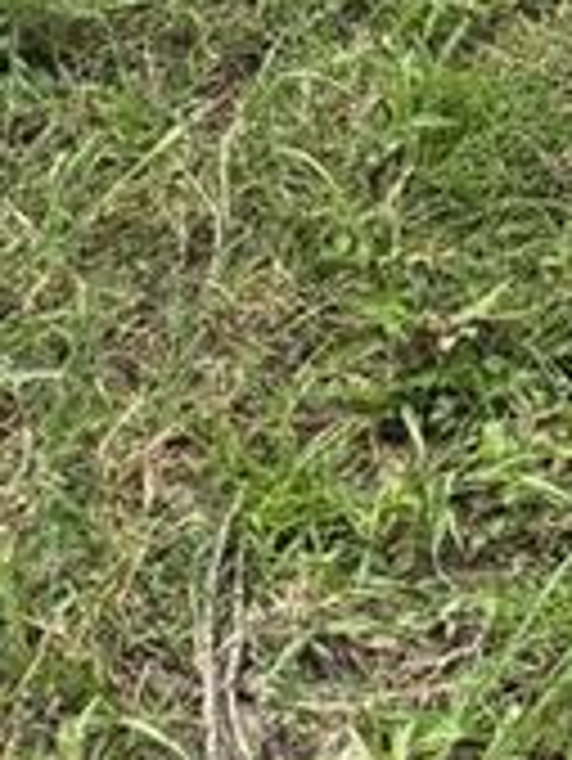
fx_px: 3741
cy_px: -1736
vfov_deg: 8.8
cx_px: 1495
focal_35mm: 170
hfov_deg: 7.9
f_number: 1.78
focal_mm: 6.76
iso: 80
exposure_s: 1/1721
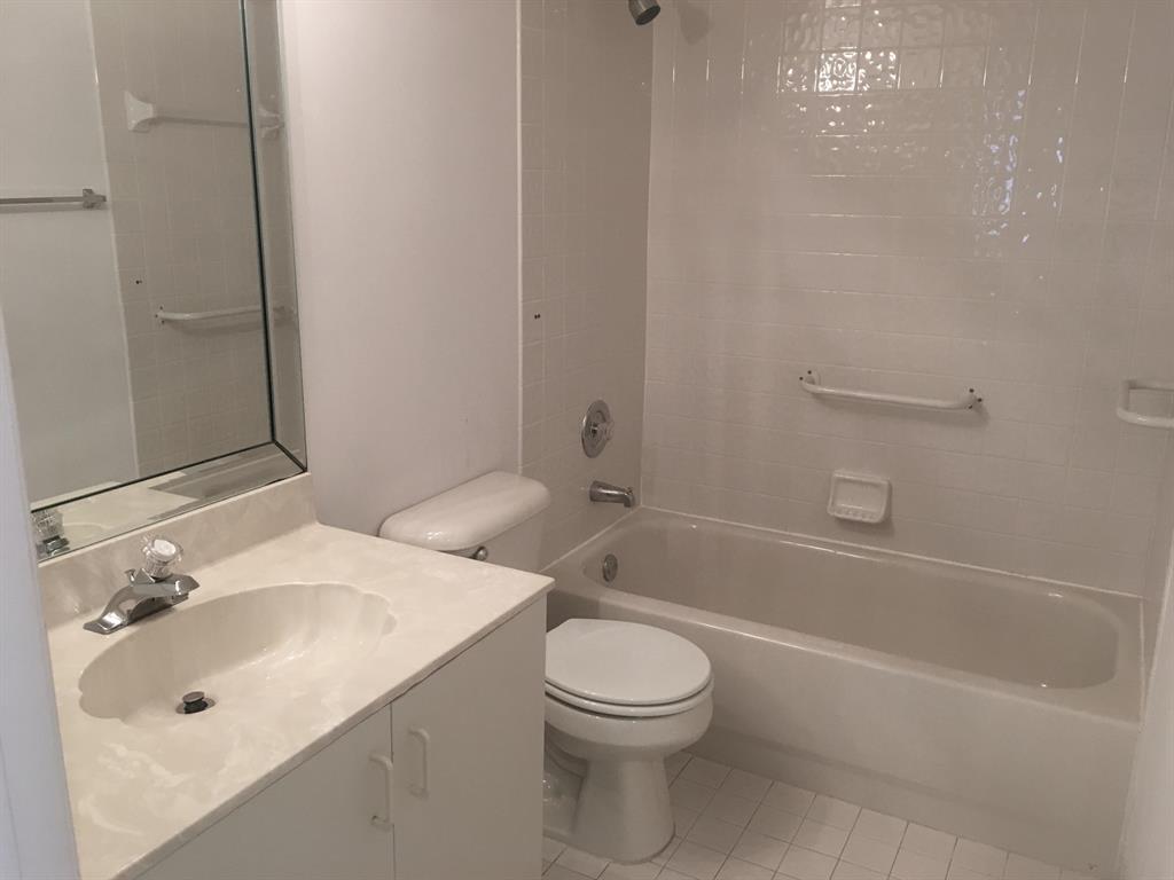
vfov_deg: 48.2
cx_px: 587
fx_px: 984
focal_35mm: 29
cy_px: 440
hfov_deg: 61.7
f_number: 2.2
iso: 80
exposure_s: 1/30
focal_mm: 4.15
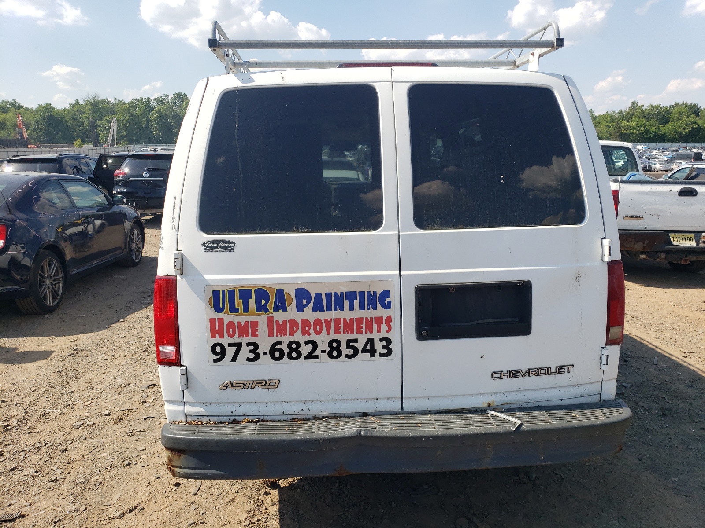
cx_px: 352
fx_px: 530
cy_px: 264
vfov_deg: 53.1
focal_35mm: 26
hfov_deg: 67.3
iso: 50
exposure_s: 1/2500
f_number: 1.5
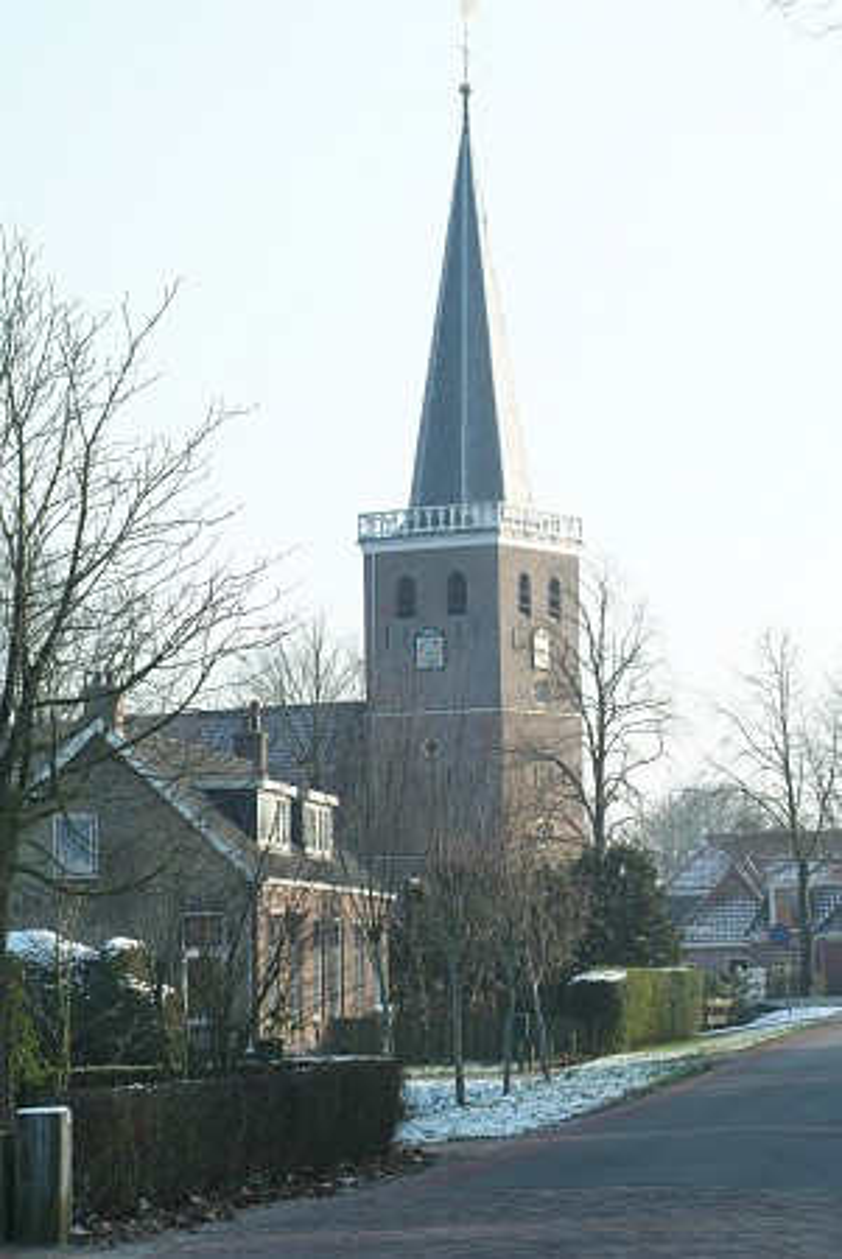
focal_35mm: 105
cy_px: 630
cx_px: 421
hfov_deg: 13.1
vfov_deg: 19.4
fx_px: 3675
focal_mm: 70
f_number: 11
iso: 400
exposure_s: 1/125
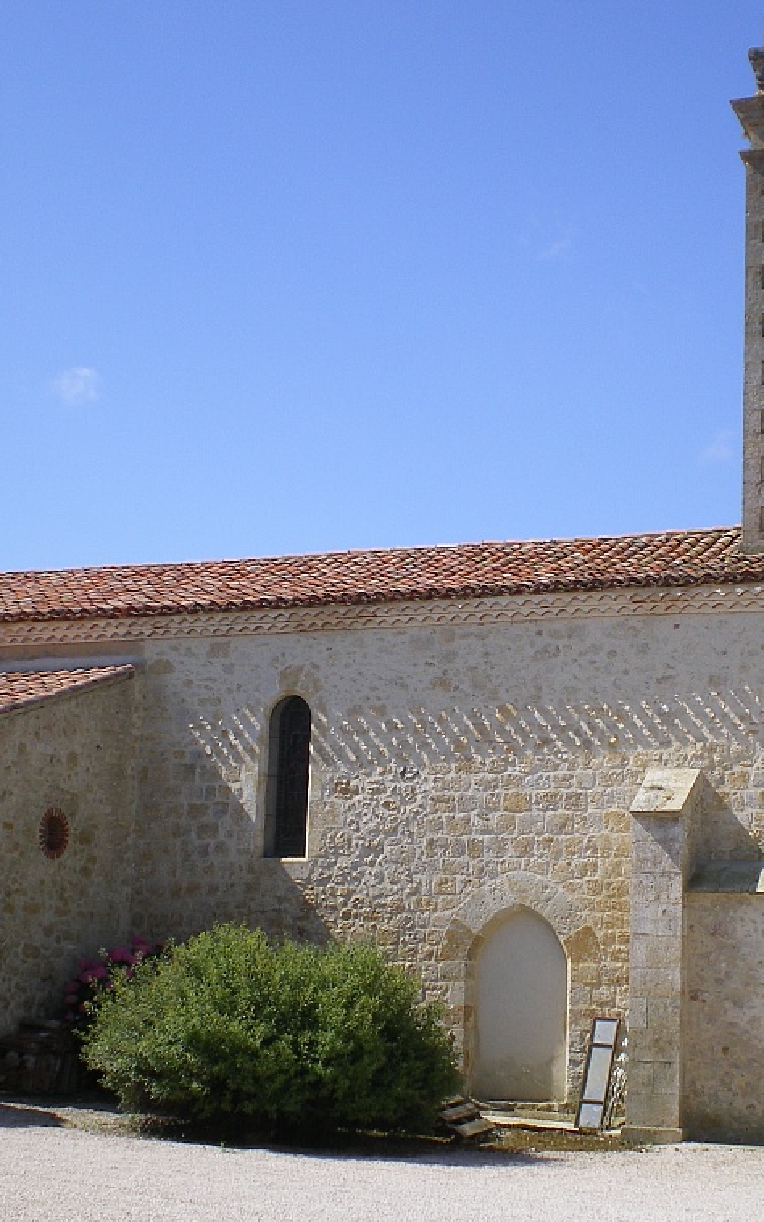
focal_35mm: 63
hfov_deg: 20.6
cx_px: 467
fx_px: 2098
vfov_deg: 32.5
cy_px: 606
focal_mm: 7.4
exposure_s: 1/320
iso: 64
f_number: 4.9
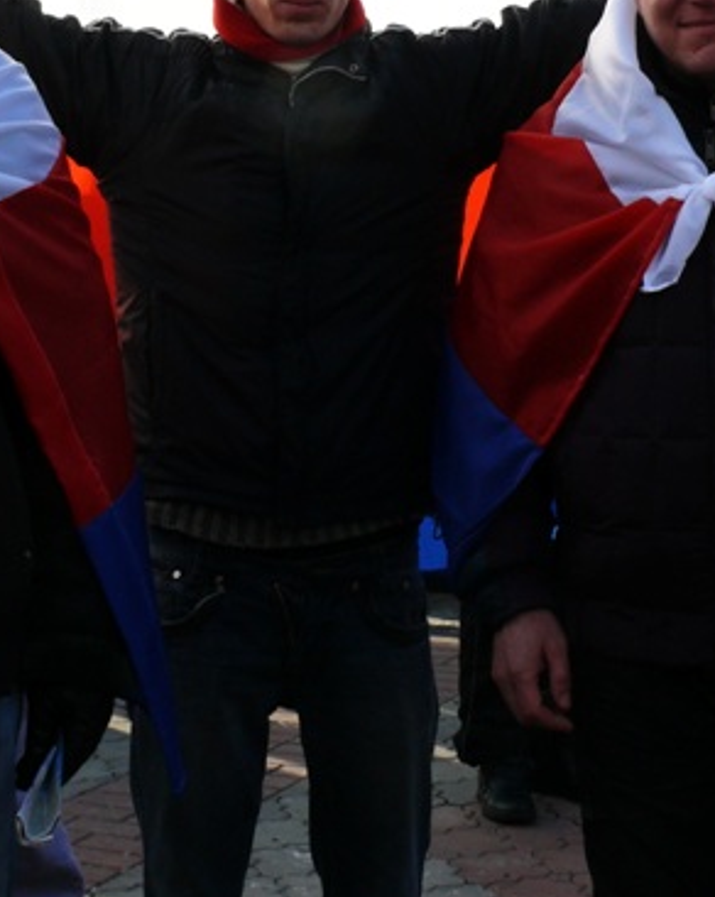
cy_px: 224
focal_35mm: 81
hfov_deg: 18.9
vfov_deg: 23.3
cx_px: 255
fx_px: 2146
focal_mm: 7.4
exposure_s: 1/250
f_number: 5
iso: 100
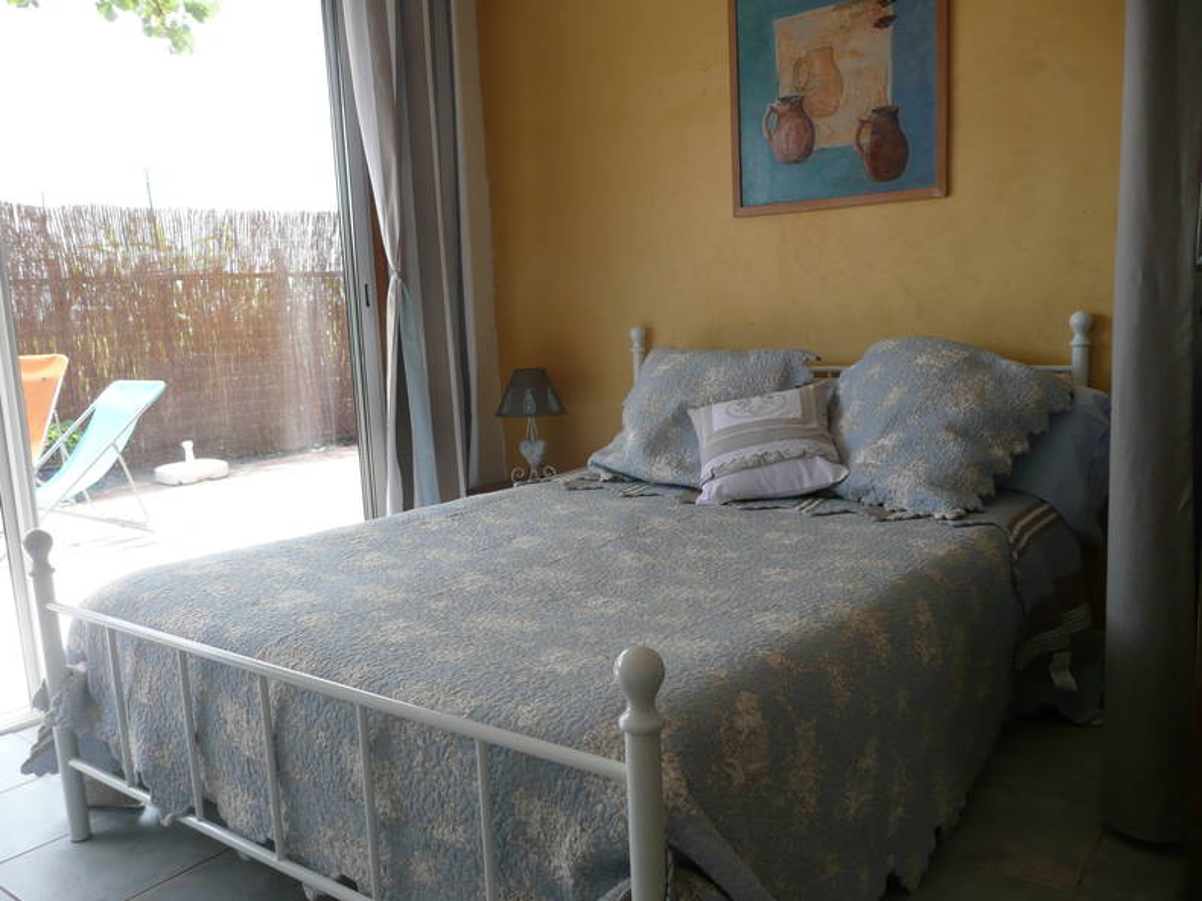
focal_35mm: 28
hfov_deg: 63.5
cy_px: 450
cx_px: 601
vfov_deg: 49.7
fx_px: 972
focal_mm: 4.6
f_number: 3.3
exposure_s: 1/100
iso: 100
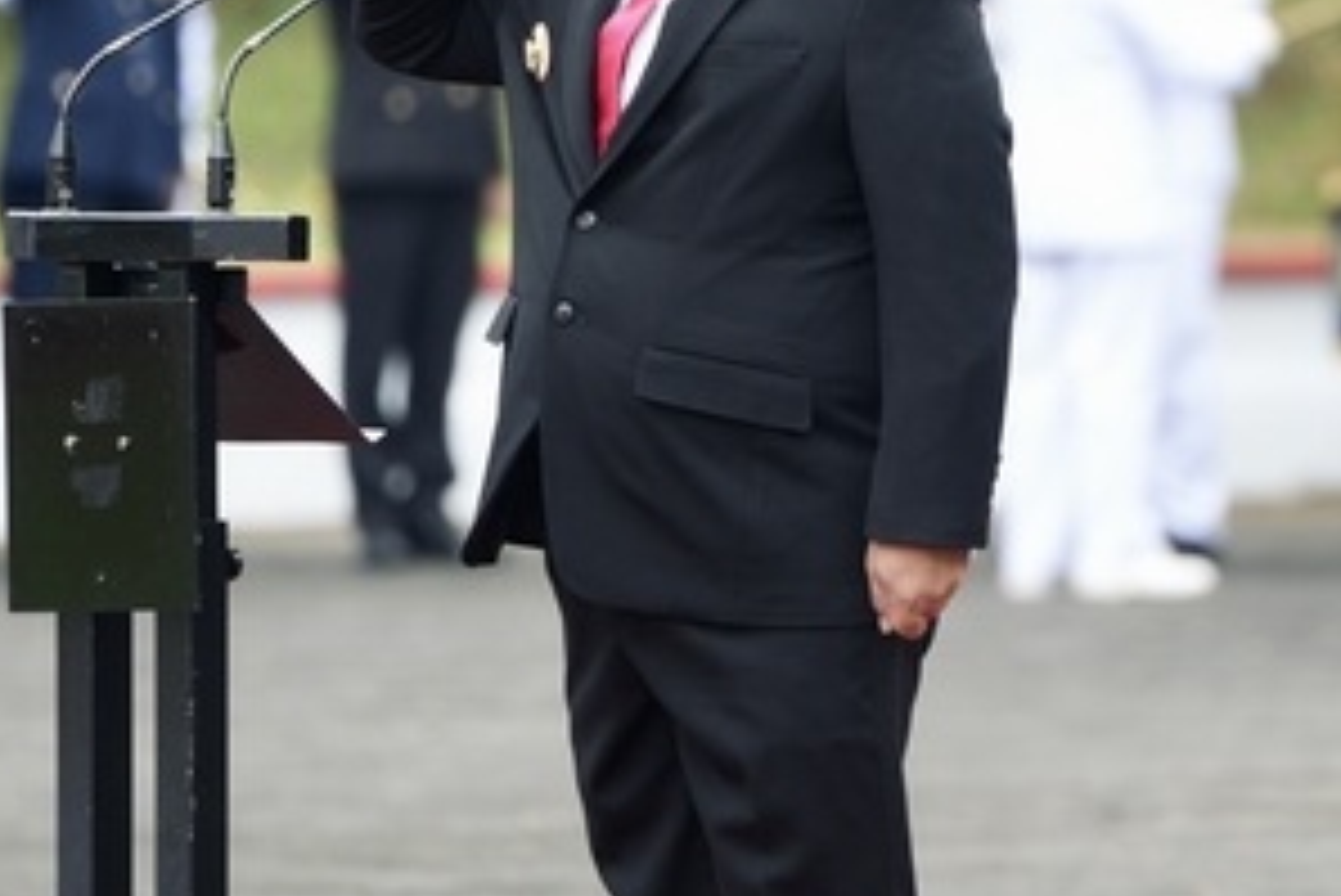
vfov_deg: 2.3
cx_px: 1141
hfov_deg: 3.5
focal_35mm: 592
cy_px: 194
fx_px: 22062
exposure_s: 1/250
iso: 160
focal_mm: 180
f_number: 2.8
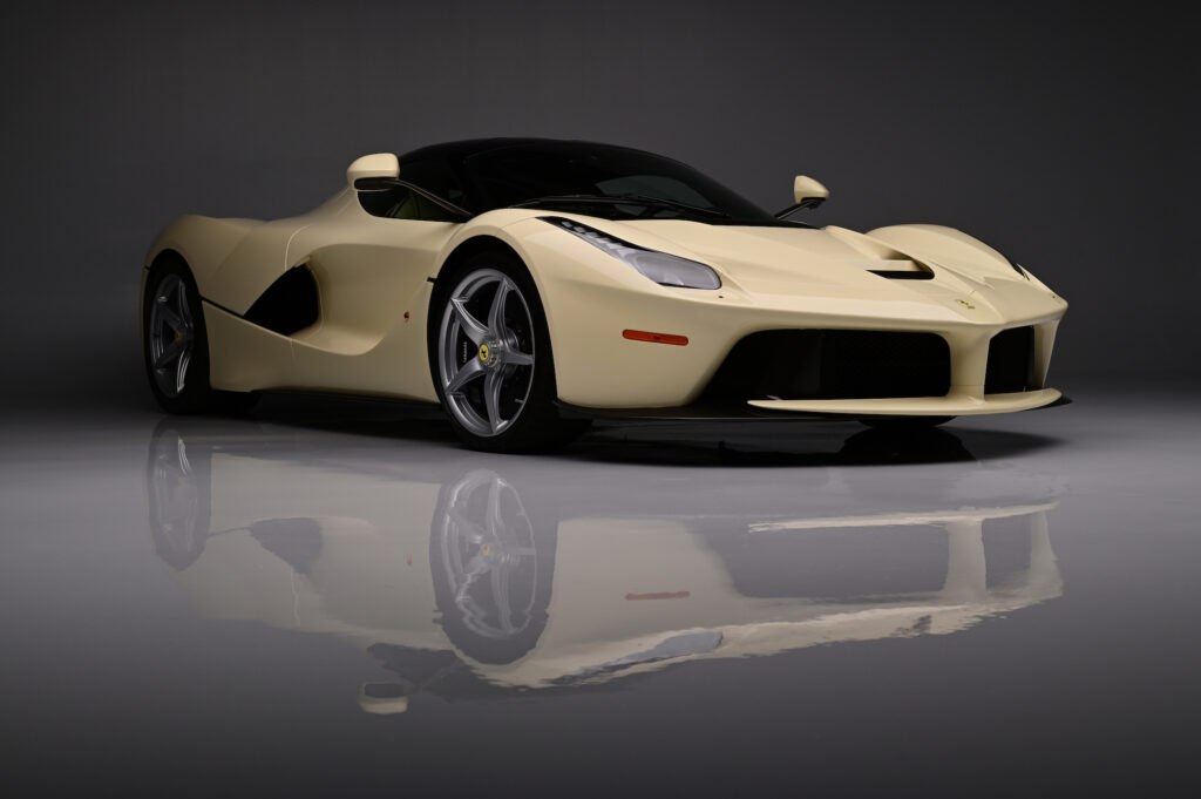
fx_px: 1667
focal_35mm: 50
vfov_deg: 26.9
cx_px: 600
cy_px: 400
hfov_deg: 39.6
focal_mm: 50
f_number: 8
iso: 200
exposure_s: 1/200
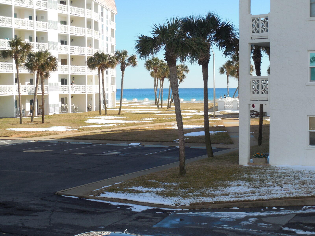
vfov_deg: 21.3
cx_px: 158
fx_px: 628
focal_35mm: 69
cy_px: 118
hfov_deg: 28.2
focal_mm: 12.5
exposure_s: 1/640
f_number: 4.4
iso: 125
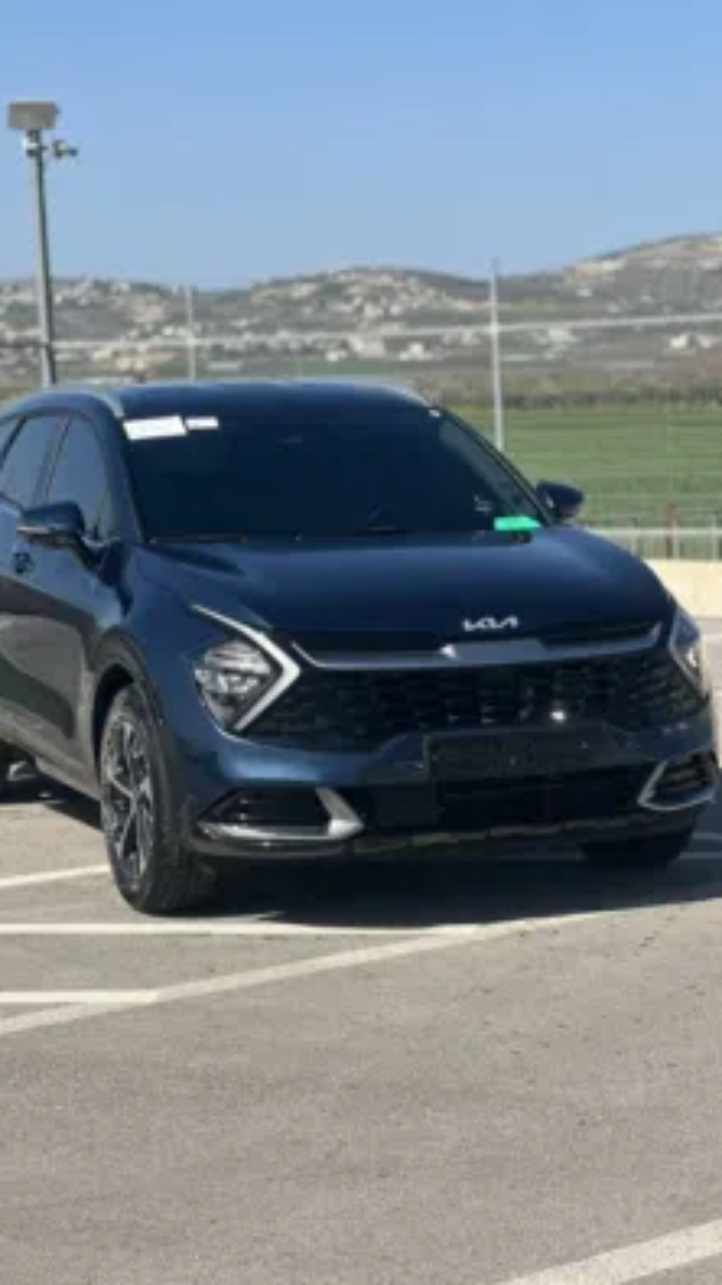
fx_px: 2895
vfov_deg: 25.0
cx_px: 348
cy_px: 647
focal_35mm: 85
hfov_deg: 14.2
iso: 32
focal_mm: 9
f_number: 2.8
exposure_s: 1/809
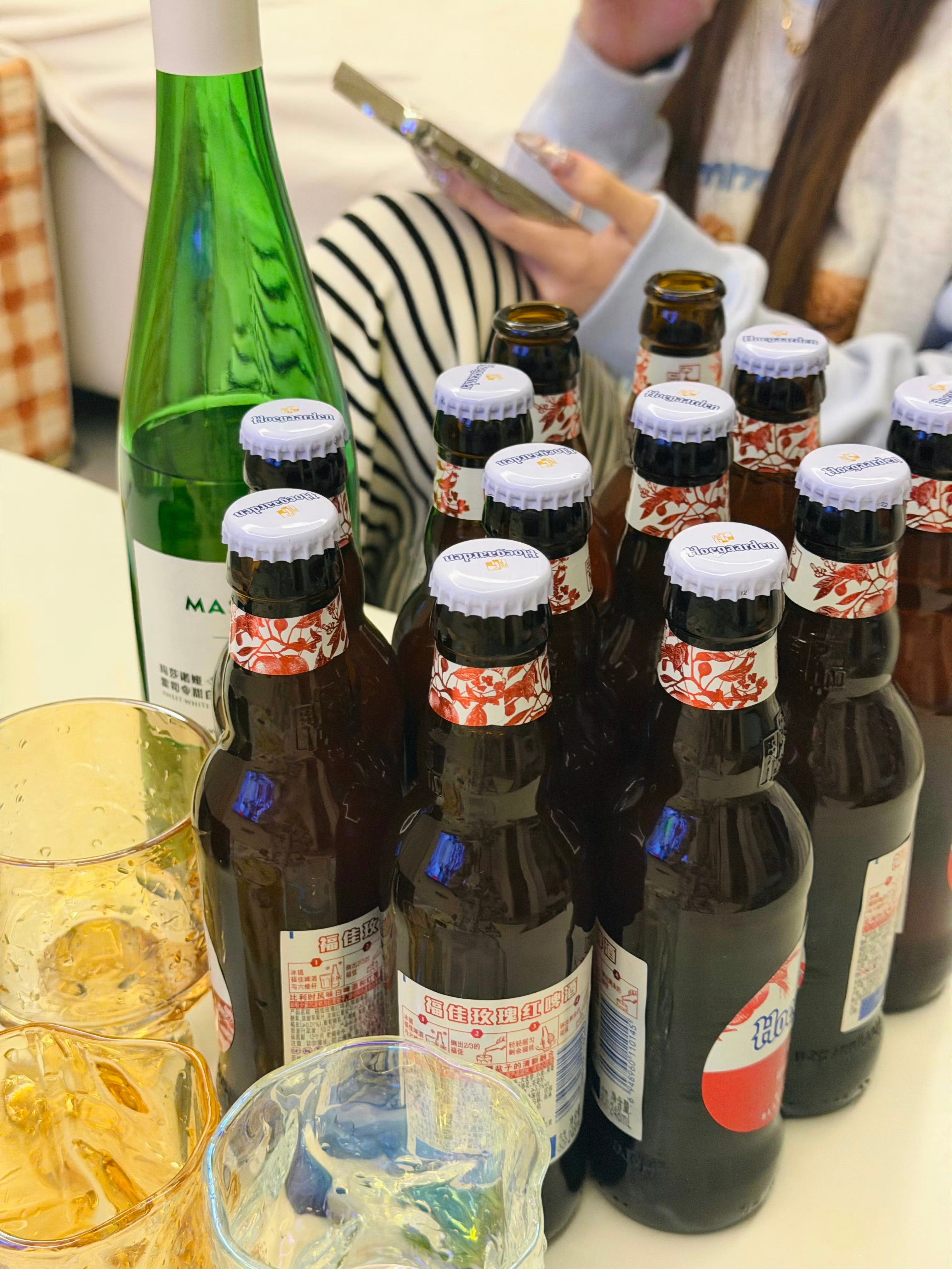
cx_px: 476
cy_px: 634
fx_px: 1760
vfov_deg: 39.7
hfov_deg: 30.3
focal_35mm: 48
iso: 250
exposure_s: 1/50
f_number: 1.78
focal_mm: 6.76
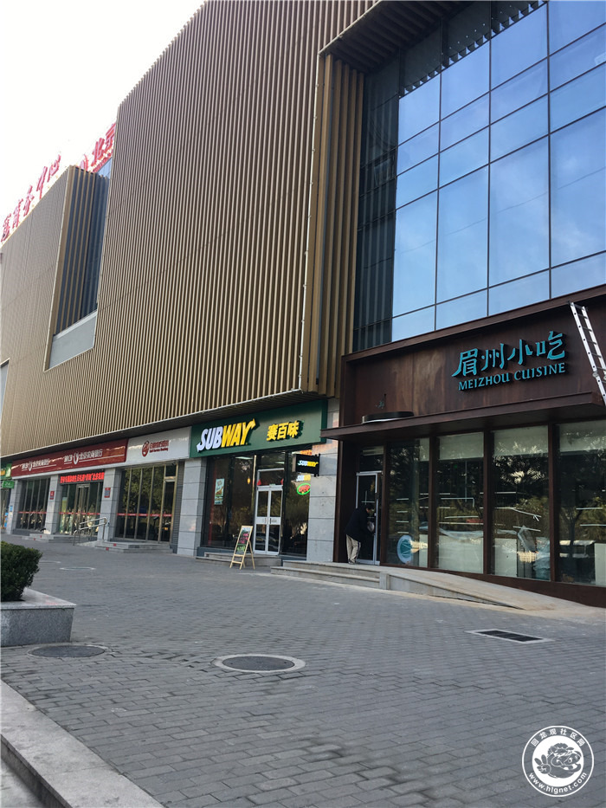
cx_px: 303
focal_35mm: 29
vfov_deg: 61.7
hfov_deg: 48.2
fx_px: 677
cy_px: 404
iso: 25
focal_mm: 4.15
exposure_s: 1/219
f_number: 2.2
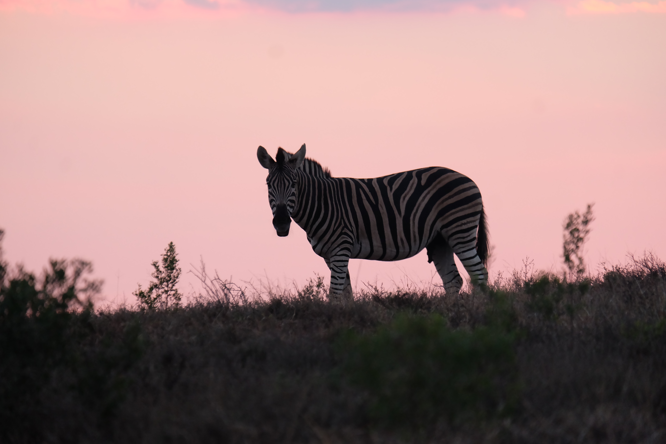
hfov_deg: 6.3
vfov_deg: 4.2
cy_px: 222
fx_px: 6012
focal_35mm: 325
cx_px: 333
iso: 1250
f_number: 6.7
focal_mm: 216.9
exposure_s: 1/125
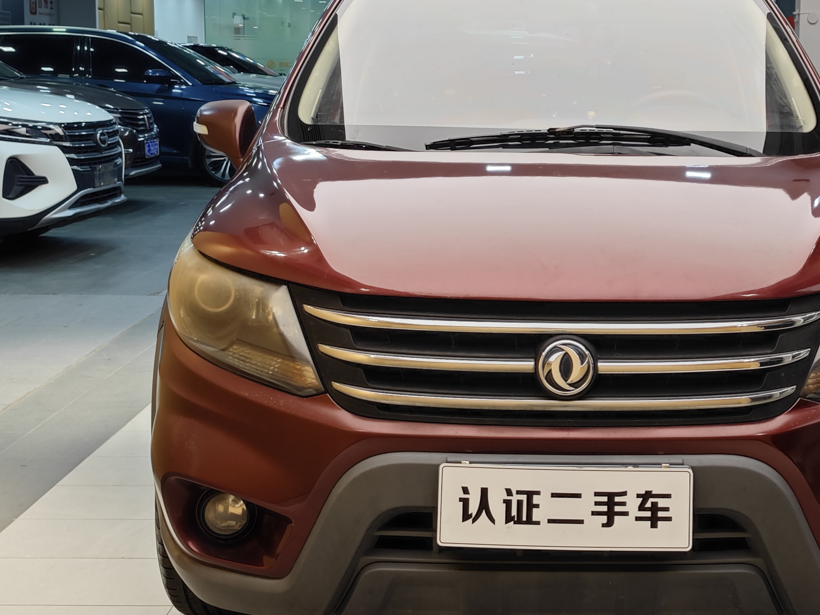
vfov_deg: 26.5
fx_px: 1303
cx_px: 566
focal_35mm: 55
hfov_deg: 34.5
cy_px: 221
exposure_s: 1/100
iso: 160
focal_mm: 8.7
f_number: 1.9
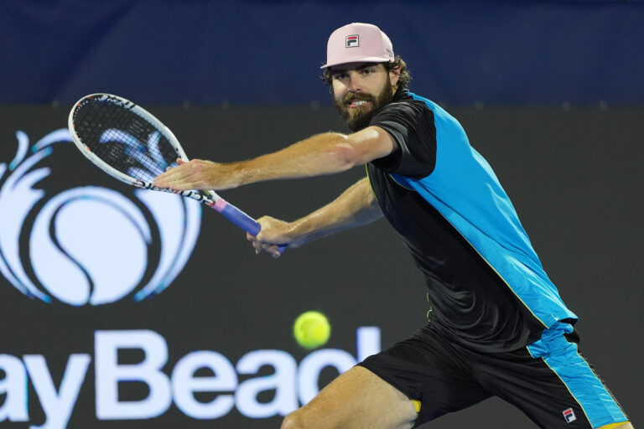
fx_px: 5366
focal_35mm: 300
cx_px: 322
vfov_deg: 4.6
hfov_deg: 6.9
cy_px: 214
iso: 4000
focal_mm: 300
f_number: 2.8
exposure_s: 1/1600
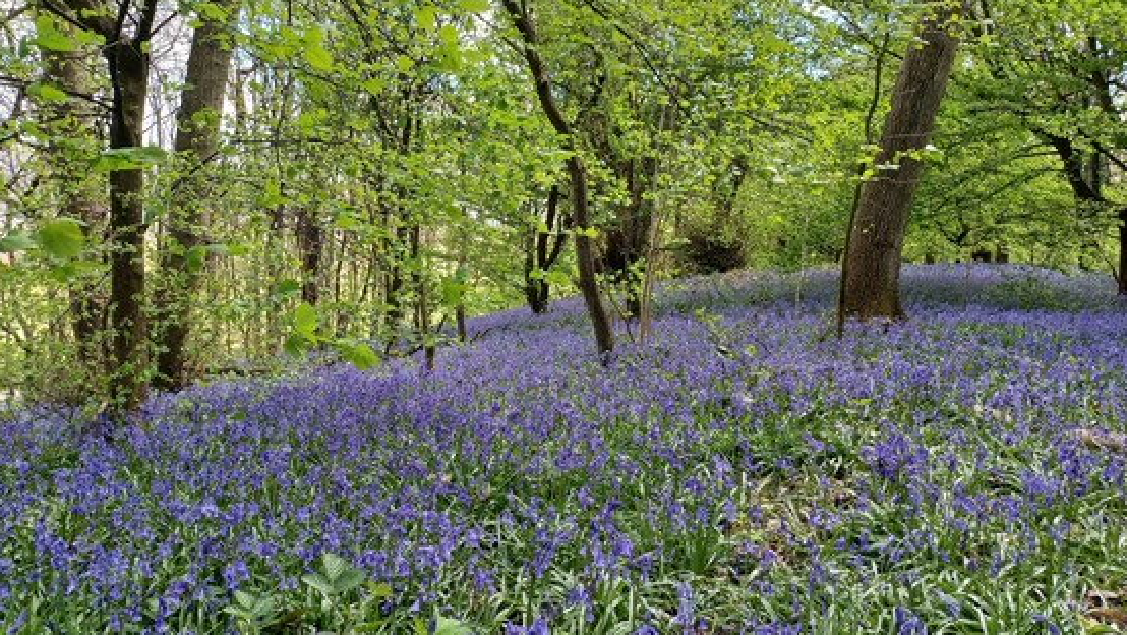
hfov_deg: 67.9
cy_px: 300
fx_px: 837
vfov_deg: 41.5
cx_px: 576
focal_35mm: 28
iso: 50
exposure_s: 1/49
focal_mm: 4.6
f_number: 1.8
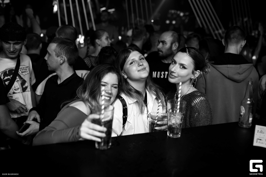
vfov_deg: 37.8
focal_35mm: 35
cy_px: 88
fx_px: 258
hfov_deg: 54.5
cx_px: 133
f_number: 2.2
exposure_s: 1/200
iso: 400
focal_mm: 35
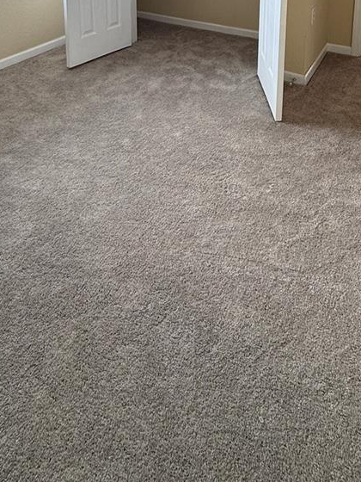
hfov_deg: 46.7
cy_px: -30
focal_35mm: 30
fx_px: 417
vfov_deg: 46.7
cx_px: 199
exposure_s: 1/99
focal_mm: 2.22
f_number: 2.2
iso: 100
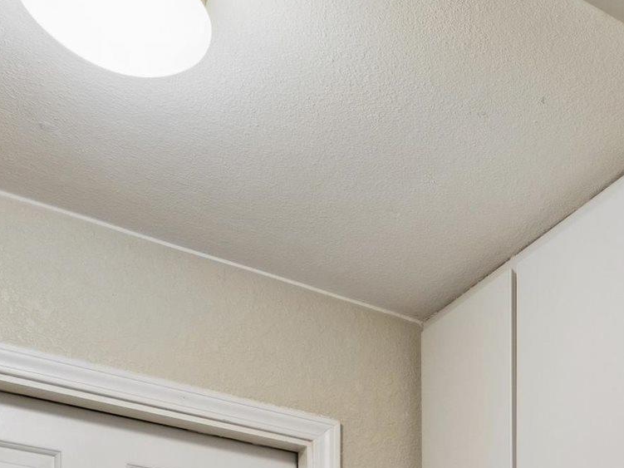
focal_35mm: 61
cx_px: 896
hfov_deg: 25.3
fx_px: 1099
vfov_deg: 19.2
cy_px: 805
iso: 400
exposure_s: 1/5
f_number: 13
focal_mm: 15.5
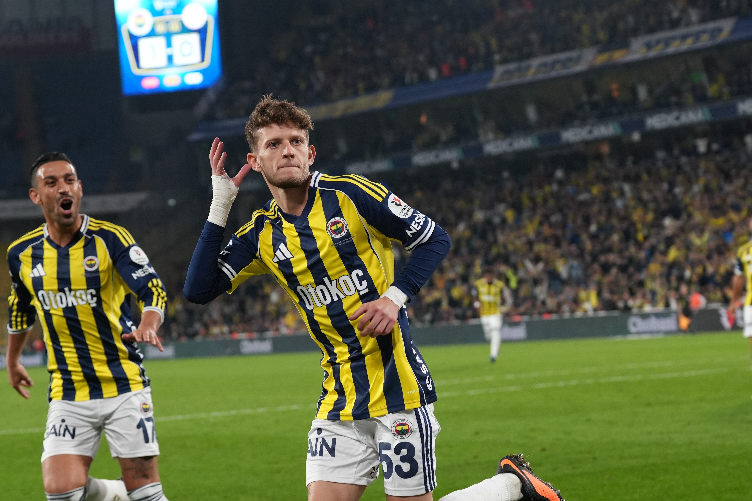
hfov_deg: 19.5
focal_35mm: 105
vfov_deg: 13.0
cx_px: 376
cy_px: 250
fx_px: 2193
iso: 2000
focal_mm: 70
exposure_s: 1/1000
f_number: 4
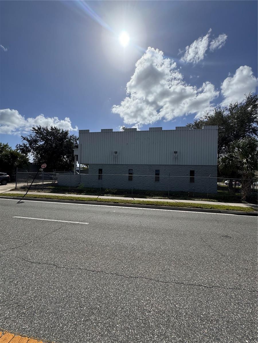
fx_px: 139
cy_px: 172
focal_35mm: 14
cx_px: 129
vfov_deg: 102.1
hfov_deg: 85.7
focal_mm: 2.22
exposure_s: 1/3906
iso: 50
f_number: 2.2
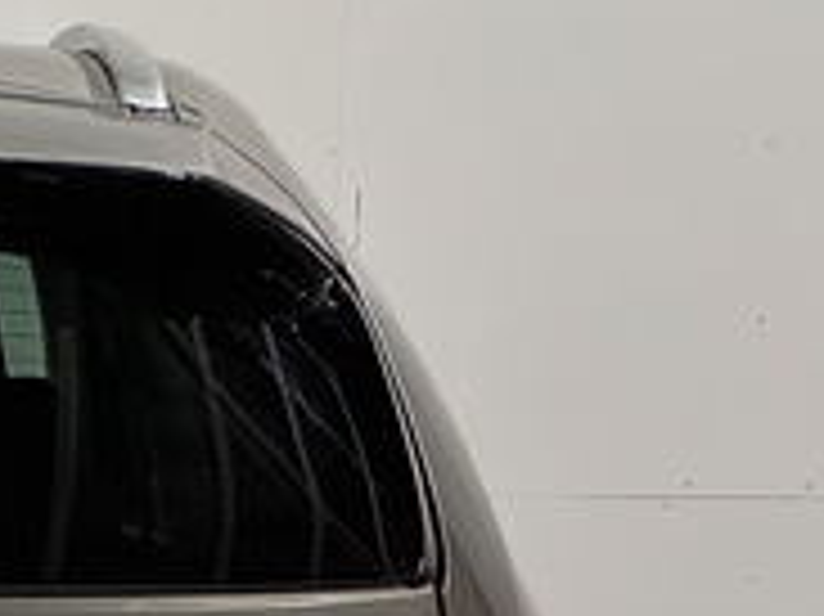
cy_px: 971
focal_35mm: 274
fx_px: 6518
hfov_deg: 7.1
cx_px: -504
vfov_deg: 5.4
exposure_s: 1/50
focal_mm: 9
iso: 400
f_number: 2.8
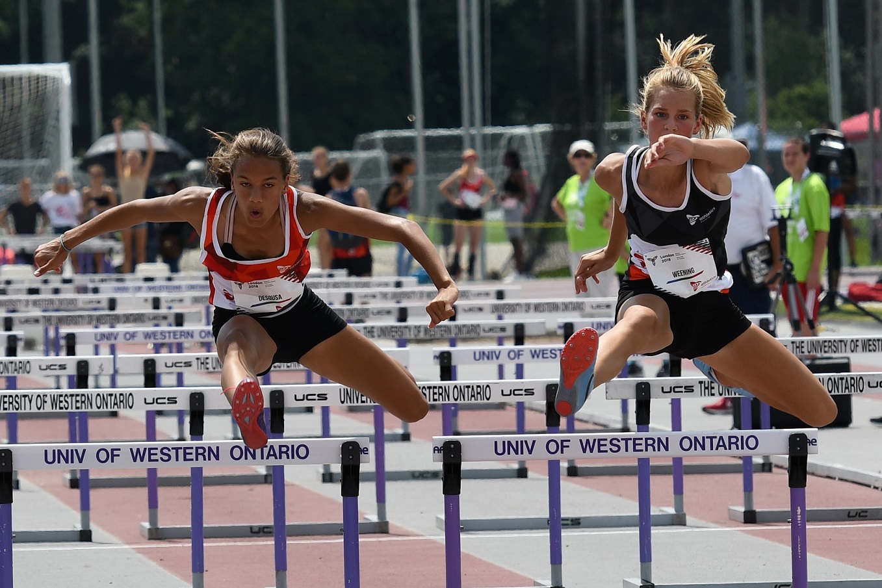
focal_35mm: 202
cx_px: 441
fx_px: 4961
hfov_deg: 10.2
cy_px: 294
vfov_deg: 6.8
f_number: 5.6
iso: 125
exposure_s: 1/1000
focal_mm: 135
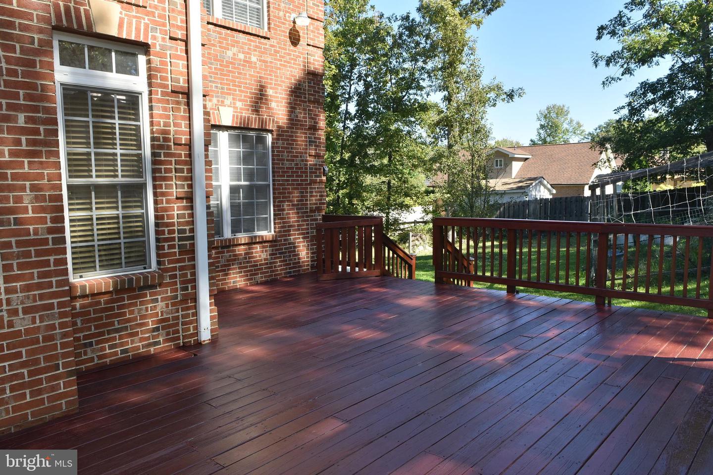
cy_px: 238
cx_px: 356
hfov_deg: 70.4
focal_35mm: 26
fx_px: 505
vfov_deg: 50.4
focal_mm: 17
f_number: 7.1
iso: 200
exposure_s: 1/250
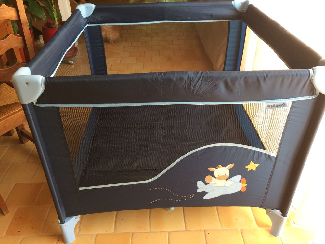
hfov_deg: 61.7
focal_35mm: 29
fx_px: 272
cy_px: 122
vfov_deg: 48.2
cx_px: 162
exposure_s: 1/33
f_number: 2.2
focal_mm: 4.15
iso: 50
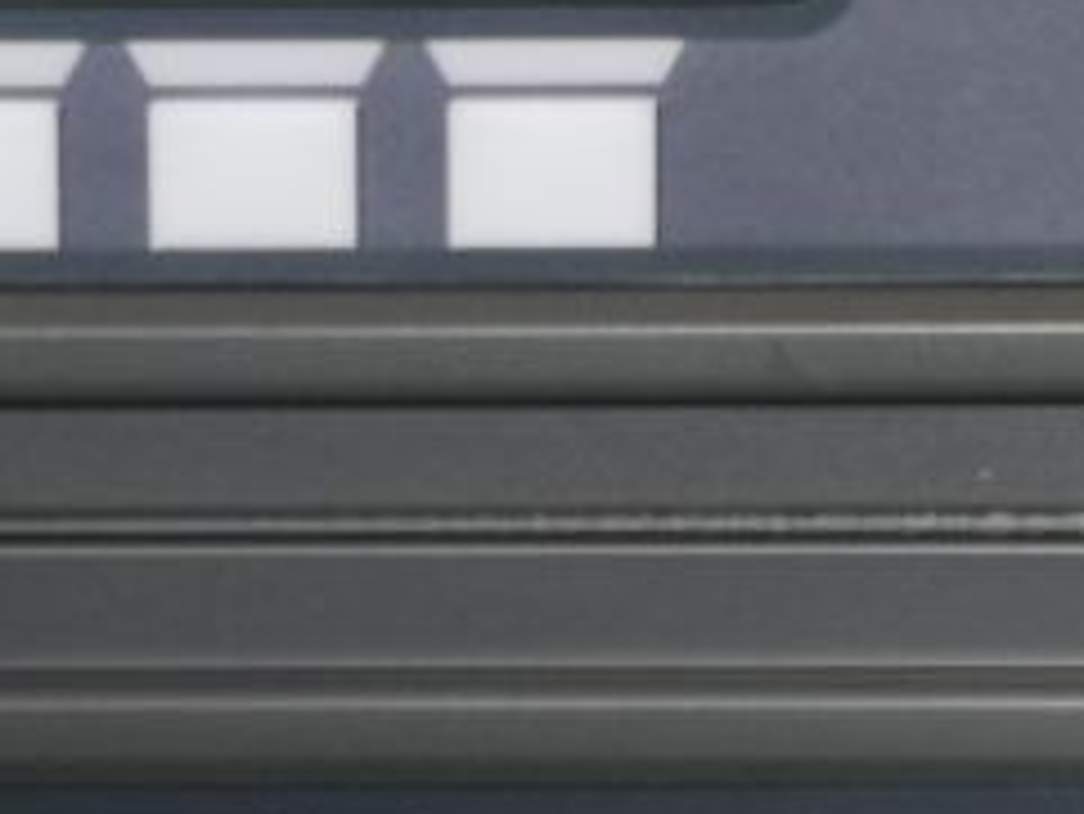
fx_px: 6736
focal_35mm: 215
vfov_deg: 6.9
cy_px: 405
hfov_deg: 9.2
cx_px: 324
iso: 50
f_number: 1.9
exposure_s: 1/194
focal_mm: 6.67
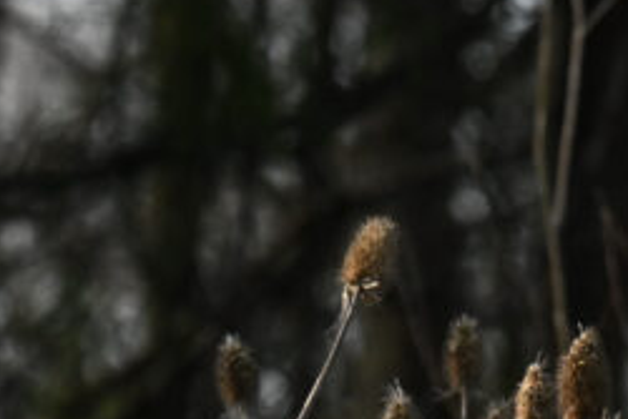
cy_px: 782
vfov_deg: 0.6
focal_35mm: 2456
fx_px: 42867
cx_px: 181
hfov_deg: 0.8
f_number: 13
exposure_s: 1/1000
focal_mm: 600
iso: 2500
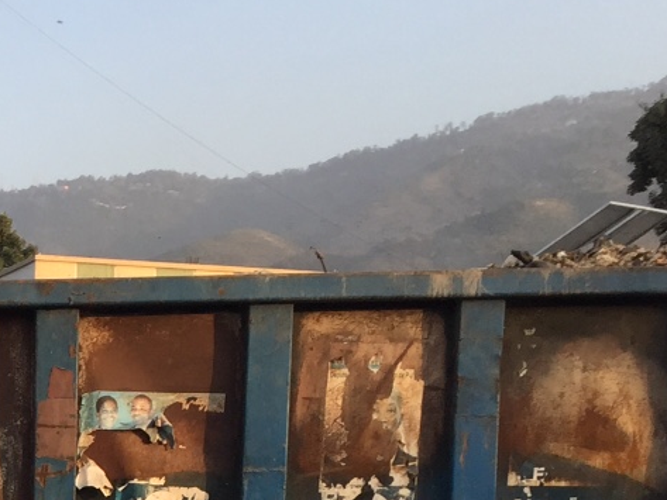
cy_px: 799
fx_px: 1927
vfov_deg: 13.7
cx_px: -278
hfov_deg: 17.9
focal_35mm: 100
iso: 32
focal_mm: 4.15
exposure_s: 1/338
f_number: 2.2
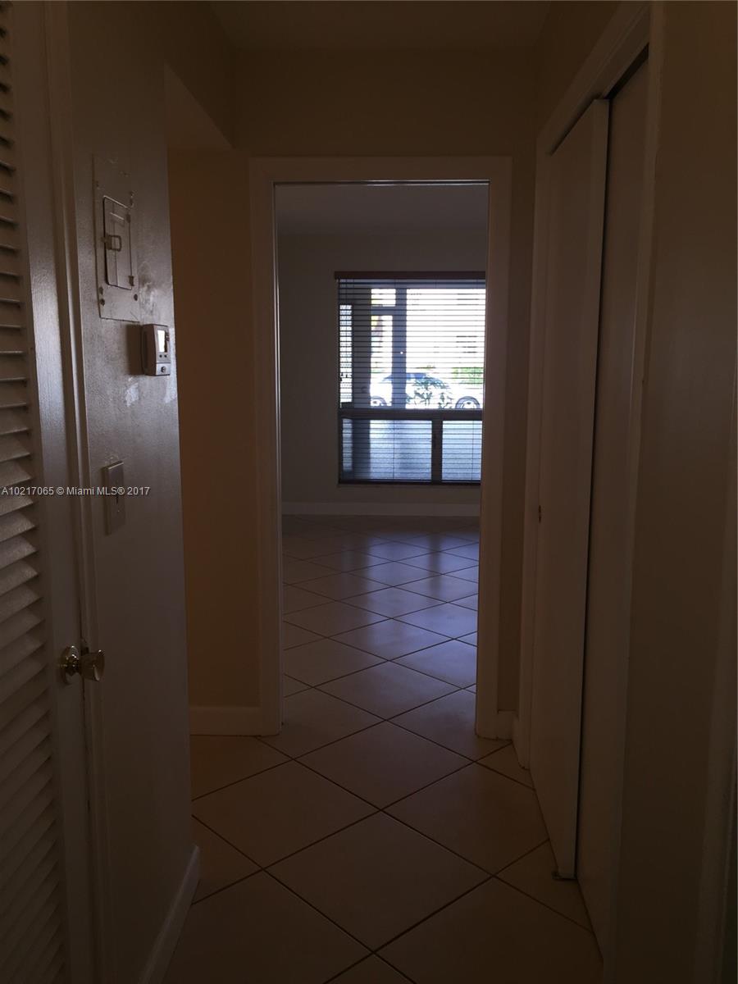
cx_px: 369
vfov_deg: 61.7
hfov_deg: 48.2
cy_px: 492
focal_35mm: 29
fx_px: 824
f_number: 2.2
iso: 32
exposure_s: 1/91
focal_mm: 4.15
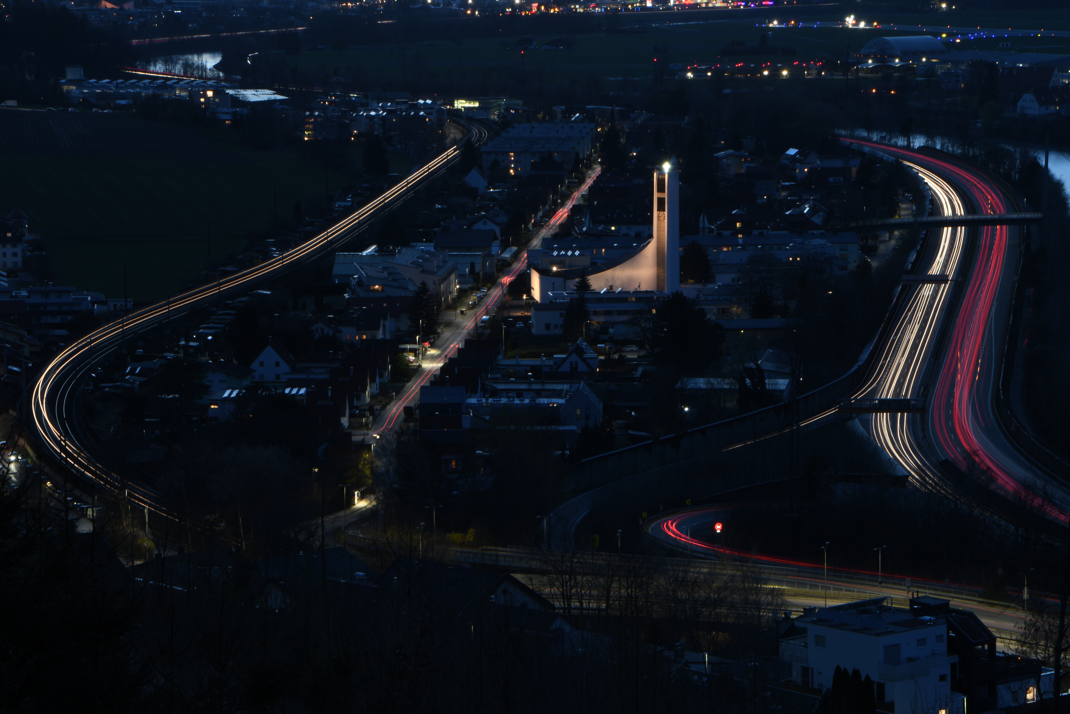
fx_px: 3566
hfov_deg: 17.1
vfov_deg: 11.4
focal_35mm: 120
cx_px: 535
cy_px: 357
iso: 100
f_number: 32
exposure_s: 30
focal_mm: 80
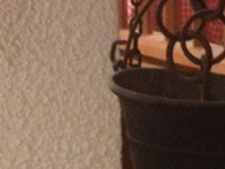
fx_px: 1384
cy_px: 244
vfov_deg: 6.9
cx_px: 103
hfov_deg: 9.3
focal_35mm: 213
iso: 400
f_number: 2.4
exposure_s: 1/20
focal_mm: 4.28
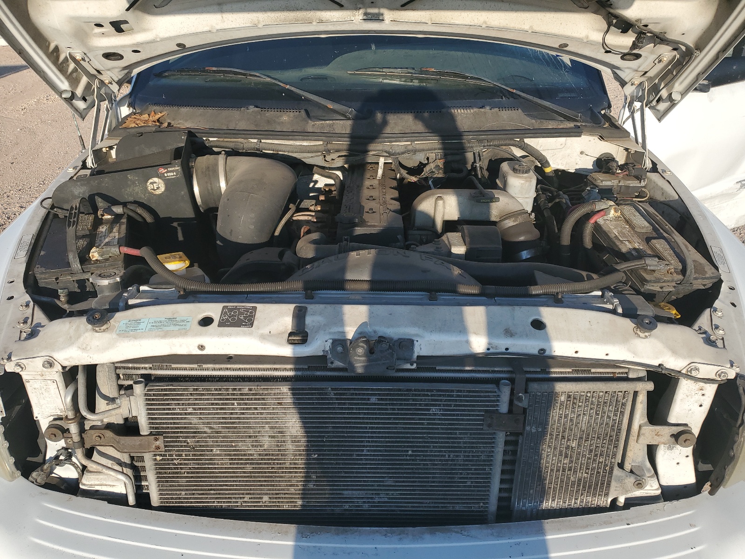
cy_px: 280
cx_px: 372
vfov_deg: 53.1
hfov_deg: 67.3
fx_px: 560
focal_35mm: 26
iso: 50
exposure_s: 1/2500
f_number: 1.5
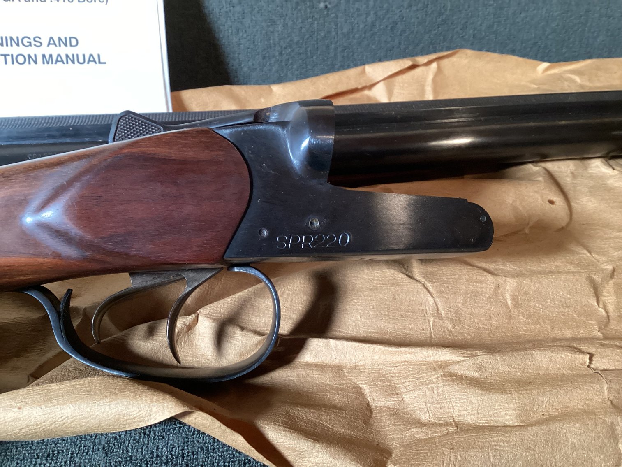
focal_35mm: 31
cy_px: 234
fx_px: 557
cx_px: 311
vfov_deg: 45.4
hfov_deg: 58.3
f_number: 2.4
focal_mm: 3.3
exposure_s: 1/40
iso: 320
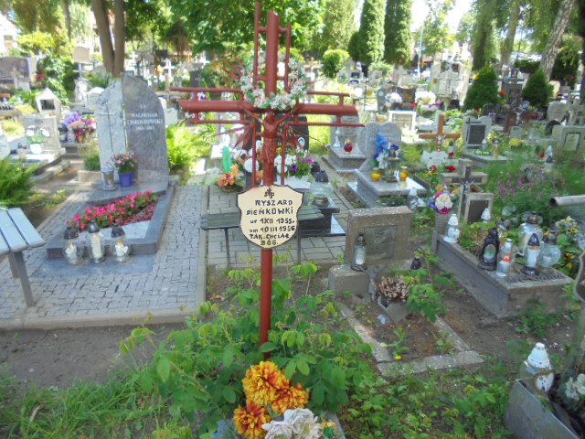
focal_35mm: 26
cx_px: 292
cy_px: 220
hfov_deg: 67.3
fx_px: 439
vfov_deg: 53.1
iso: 100
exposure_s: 1/100
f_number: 3.5
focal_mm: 4.6
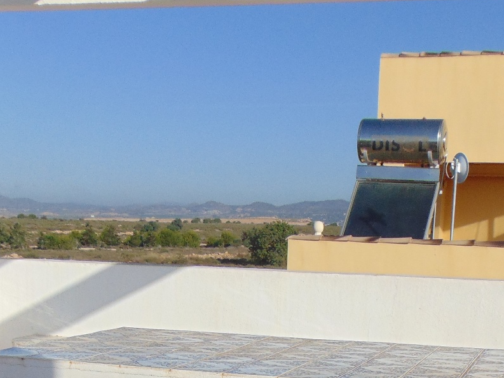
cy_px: 475
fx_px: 947
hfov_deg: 29.8
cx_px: 258
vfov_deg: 20.8
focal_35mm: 65
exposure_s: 1/400
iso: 80
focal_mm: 4.5
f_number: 7.7
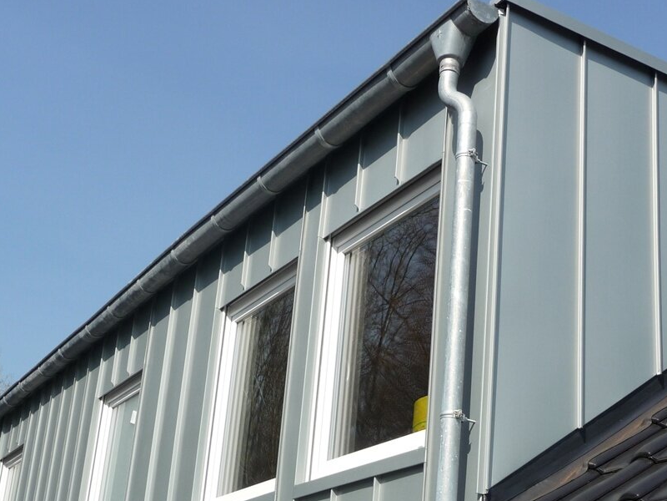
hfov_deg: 33.7
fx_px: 1098
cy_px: 373
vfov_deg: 25.4
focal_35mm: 57
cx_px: 378
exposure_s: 1/800
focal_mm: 6.3
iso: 100
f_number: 3.8
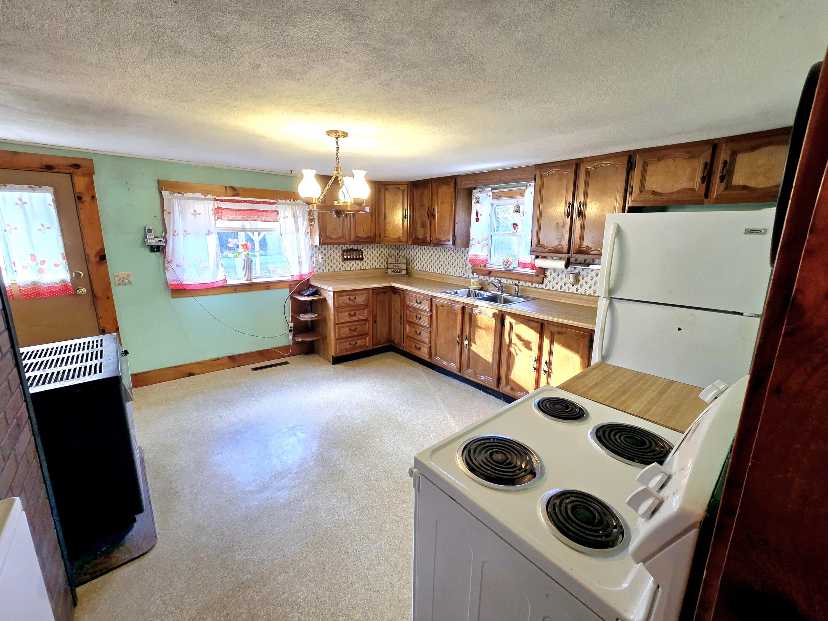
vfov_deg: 89.9
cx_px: 414
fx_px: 311
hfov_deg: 106.2
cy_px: 310
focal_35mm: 13
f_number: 2.2
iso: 125
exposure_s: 1/60.2
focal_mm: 2.2
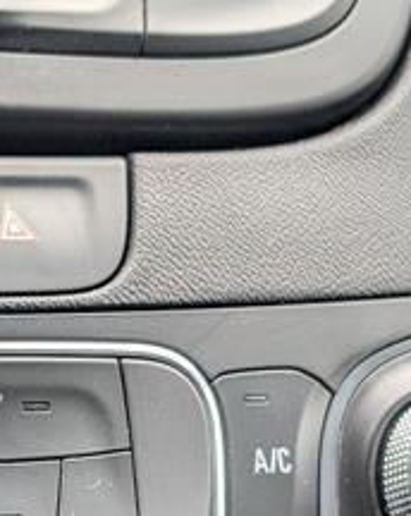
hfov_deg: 10.7
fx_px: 2165
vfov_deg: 13.4
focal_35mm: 142
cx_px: -41
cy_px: 535
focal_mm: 6.9
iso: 57
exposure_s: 1/125
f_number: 1.68
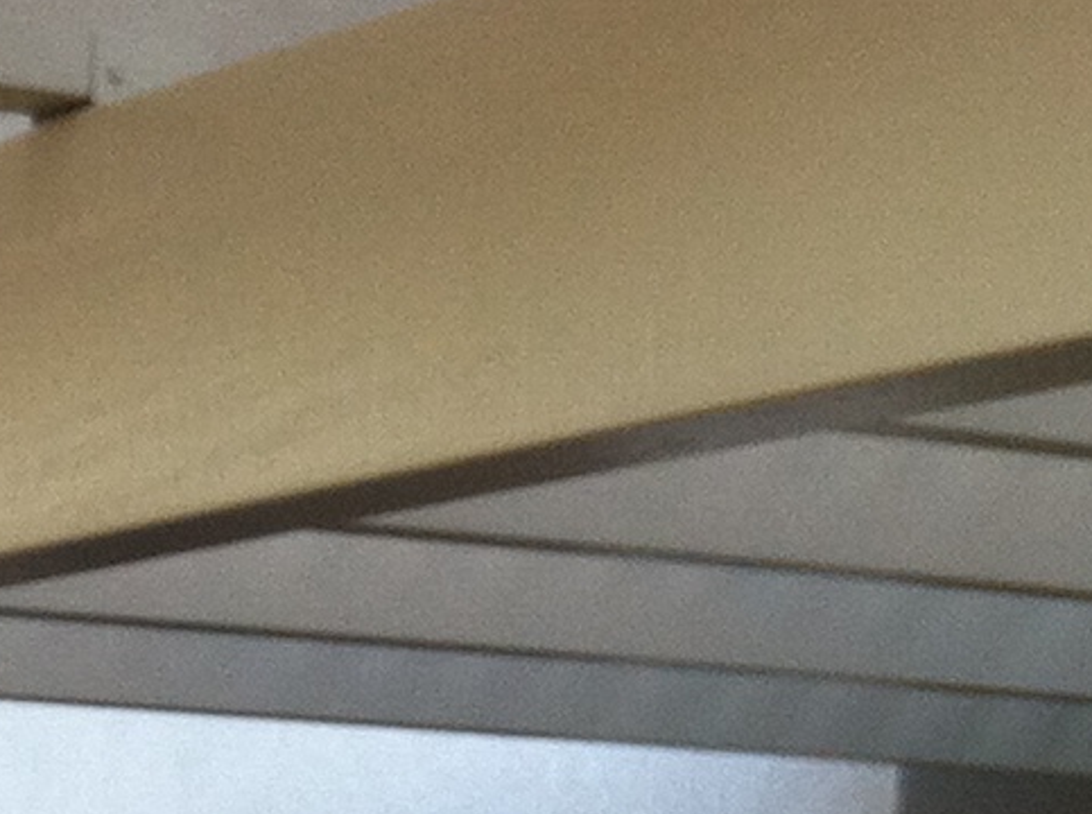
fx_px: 5917
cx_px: -902
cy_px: 2060
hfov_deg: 10.0
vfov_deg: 7.3
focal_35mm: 188
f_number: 2.8
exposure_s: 1/103
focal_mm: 3.85
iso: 80
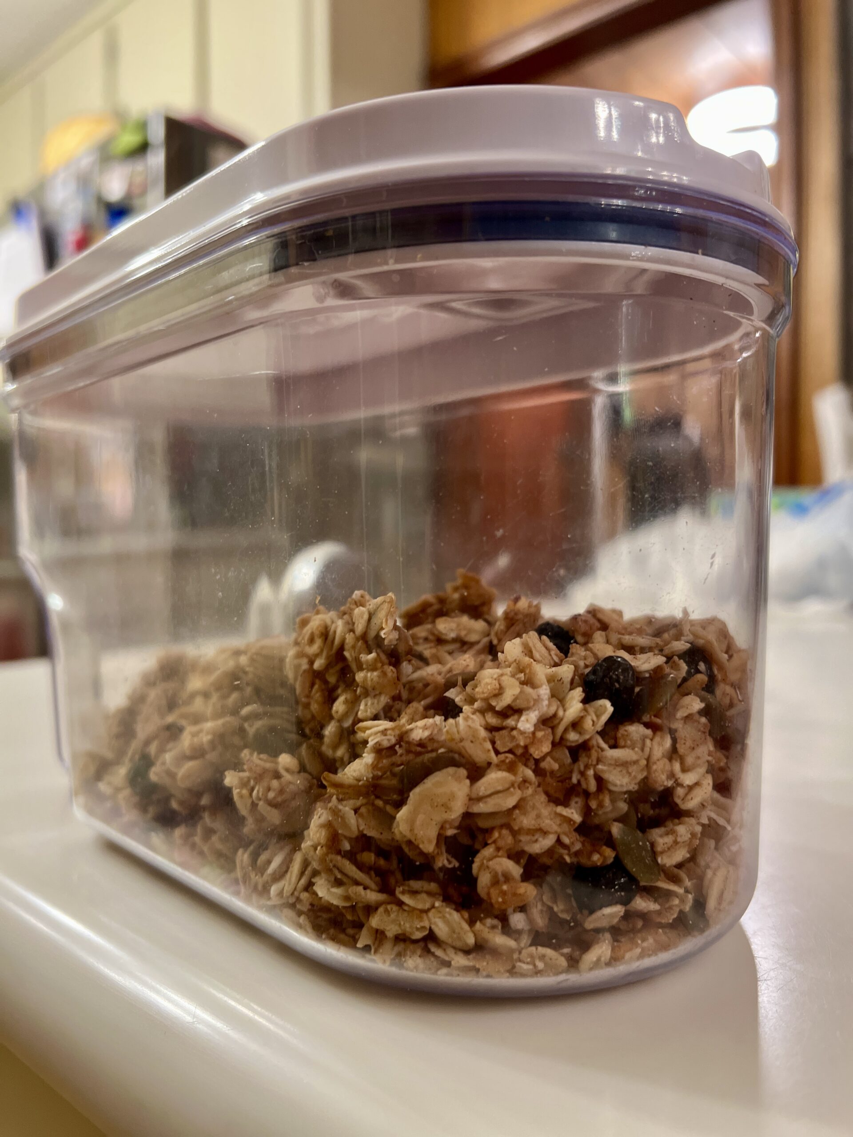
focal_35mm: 26
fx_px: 854
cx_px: 426
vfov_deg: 67.3
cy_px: 568
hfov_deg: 53.1
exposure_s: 1/60
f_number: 1.5
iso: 200
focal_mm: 5.7
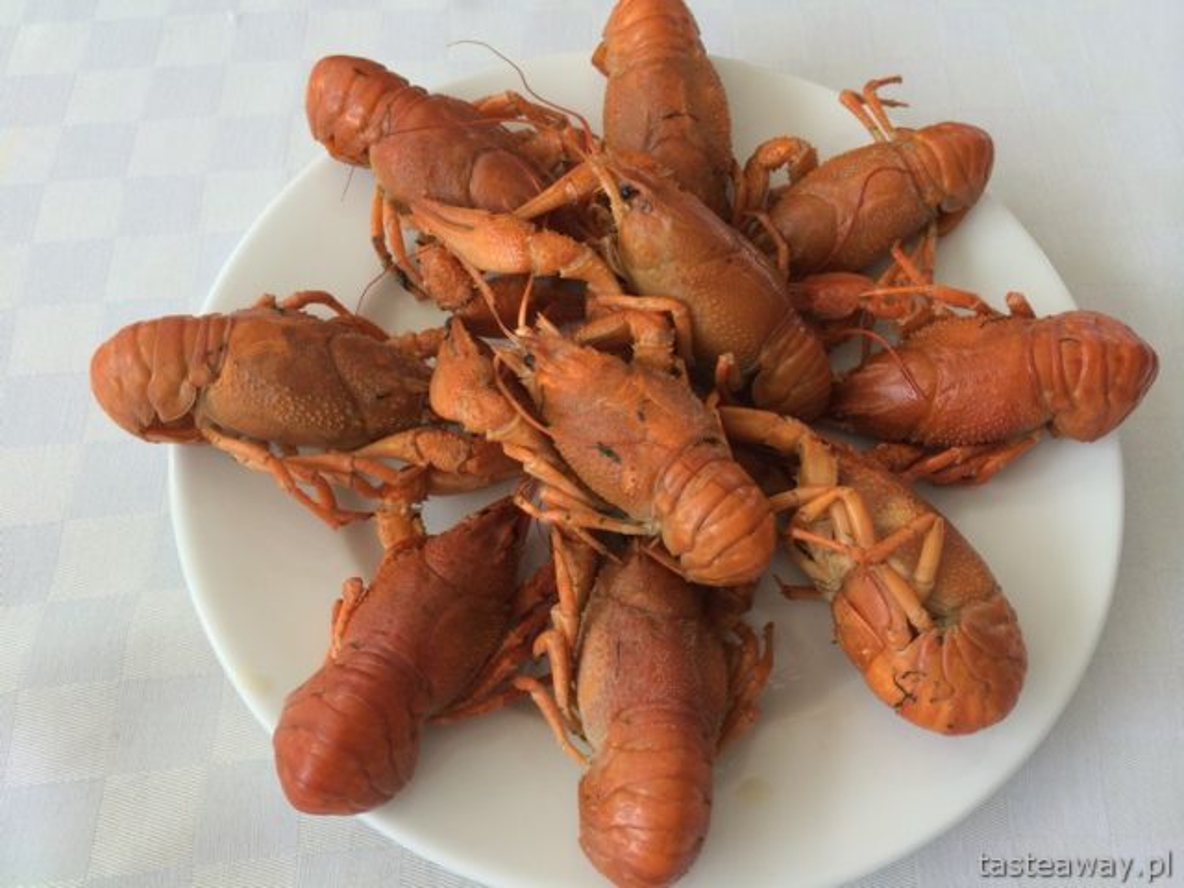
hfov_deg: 60.0
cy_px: 444
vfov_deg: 46.8
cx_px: 592
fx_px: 1026
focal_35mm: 30
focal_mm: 4.12
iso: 32
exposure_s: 1/260
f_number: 2.2
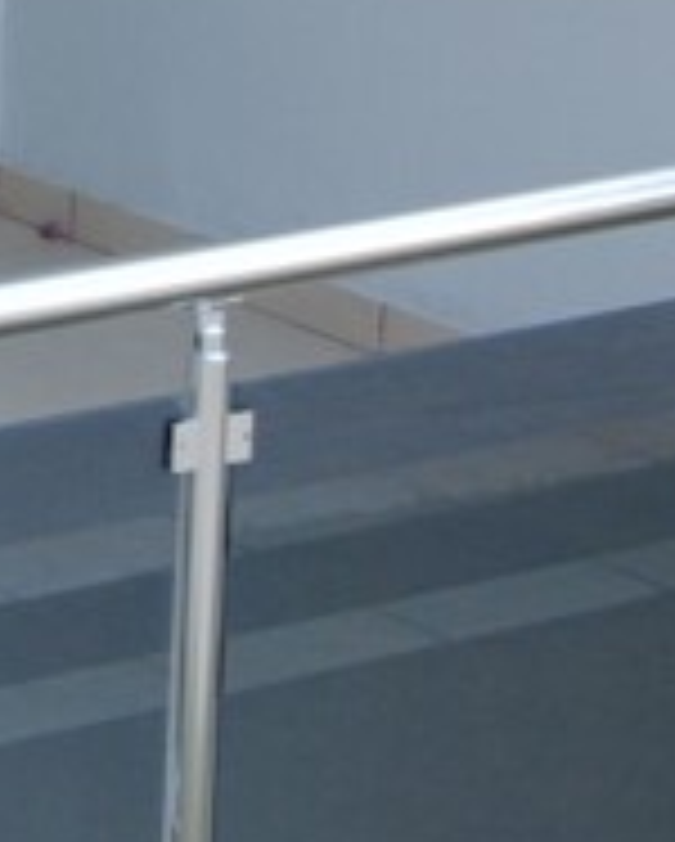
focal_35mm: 207
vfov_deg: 9.2
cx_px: -488
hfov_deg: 7.3
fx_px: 5161
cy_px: -68
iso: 200
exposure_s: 1/125
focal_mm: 24
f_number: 5.6
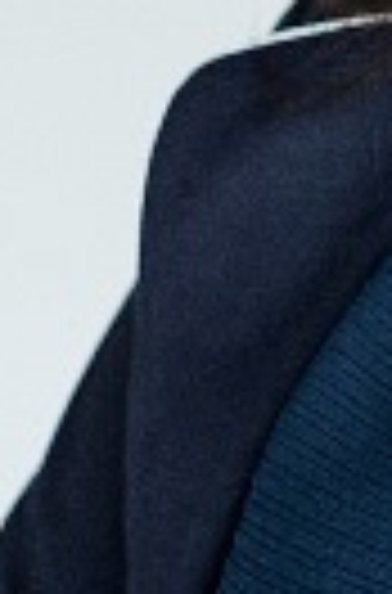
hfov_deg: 2.6
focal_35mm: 517
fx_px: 8511
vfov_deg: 4.0
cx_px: 897
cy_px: 279
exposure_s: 1/160
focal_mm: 85
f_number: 3.2
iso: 640
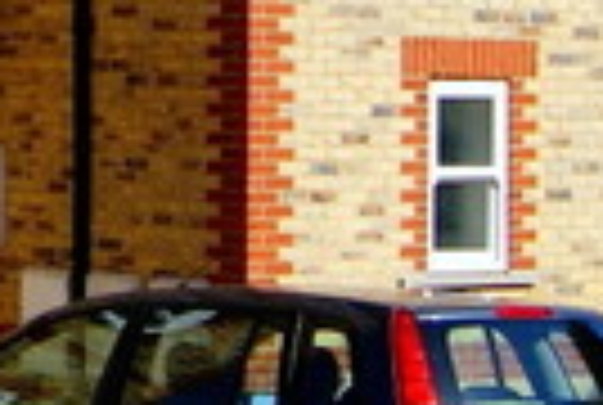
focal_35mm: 206
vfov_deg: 6.6
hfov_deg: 9.6
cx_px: -378
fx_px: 3458
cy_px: -263
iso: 100
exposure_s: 1/2500
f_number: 4
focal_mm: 18
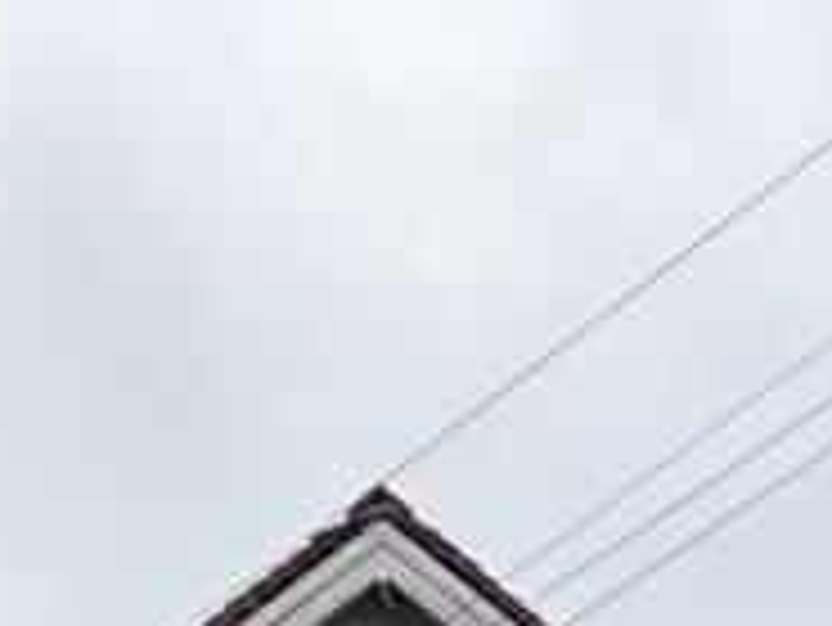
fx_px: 3463
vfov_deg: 9.0
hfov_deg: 13.2
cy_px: 1653
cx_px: 1088
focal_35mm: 144
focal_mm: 5.96
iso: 50
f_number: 1.6
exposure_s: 1/2141
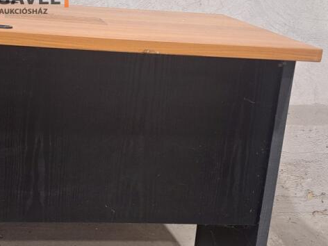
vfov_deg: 24.0
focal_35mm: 61
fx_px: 578
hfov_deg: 31.3
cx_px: 99
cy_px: 108
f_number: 1.8
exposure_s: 1/50
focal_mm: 5.23
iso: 200
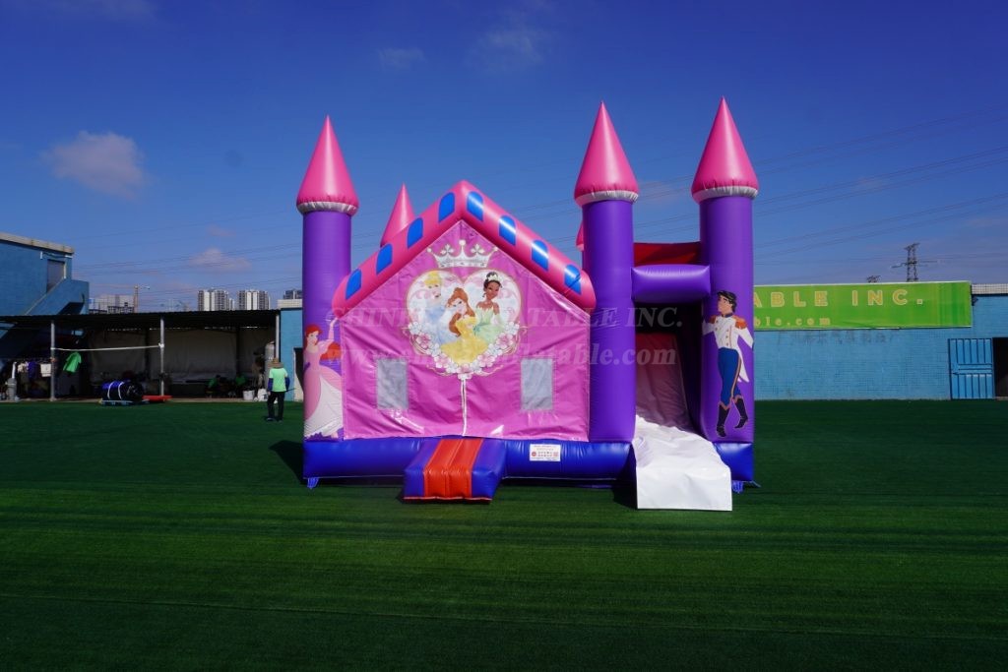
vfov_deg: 53.1
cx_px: 504
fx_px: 672
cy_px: 336
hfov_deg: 73.7
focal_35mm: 24
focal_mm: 16
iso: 100
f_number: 10
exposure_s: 1/320
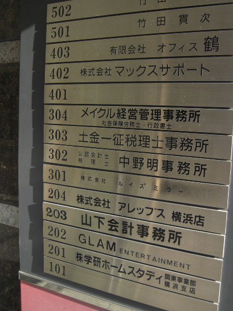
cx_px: 132
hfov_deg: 44.1
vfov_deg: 56.6
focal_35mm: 32
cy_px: 136
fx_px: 287
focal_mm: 5
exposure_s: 1/250
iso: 200
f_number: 2.7
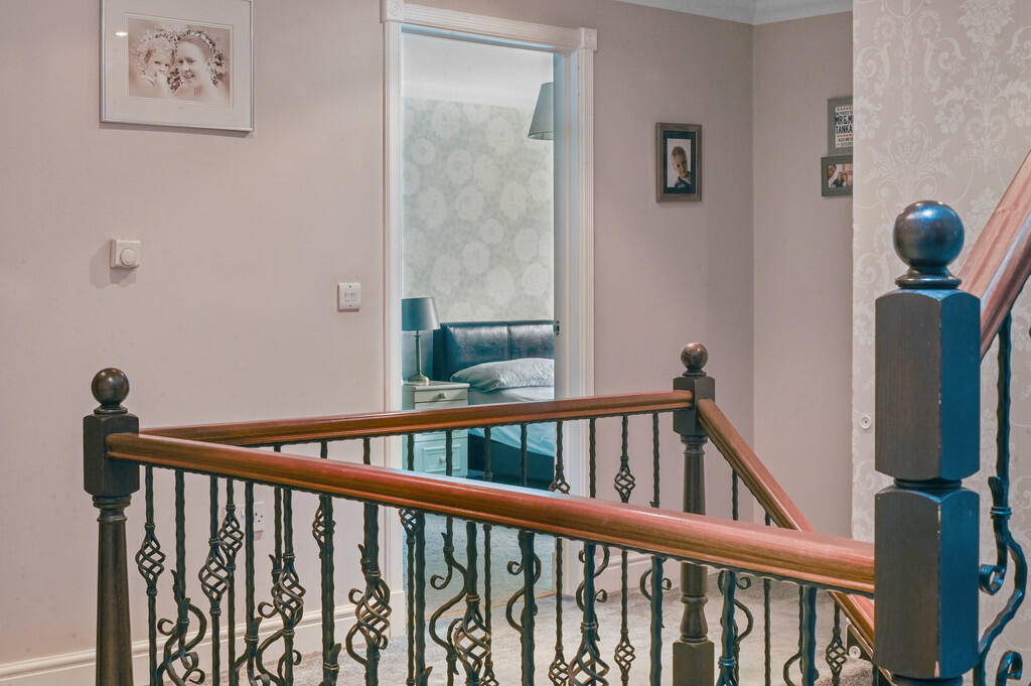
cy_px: 343
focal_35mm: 50
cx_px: 516
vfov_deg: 26.9
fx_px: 1431
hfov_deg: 39.6
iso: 400
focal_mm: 50
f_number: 16
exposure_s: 5
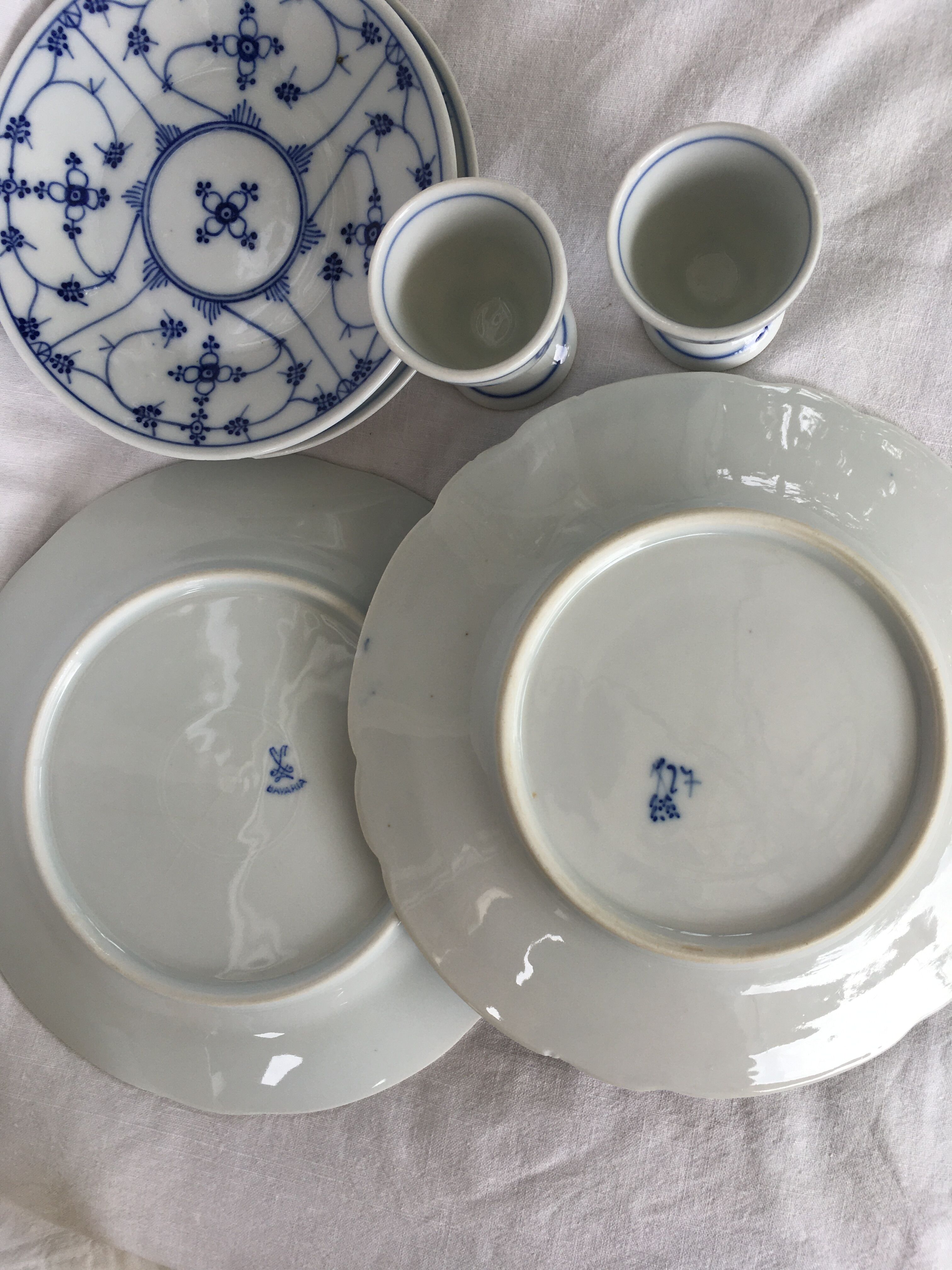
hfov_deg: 48.2
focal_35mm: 29
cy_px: 635
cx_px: 476
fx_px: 1063
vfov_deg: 61.7
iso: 25
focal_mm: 4.15
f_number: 2.2
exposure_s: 1/242
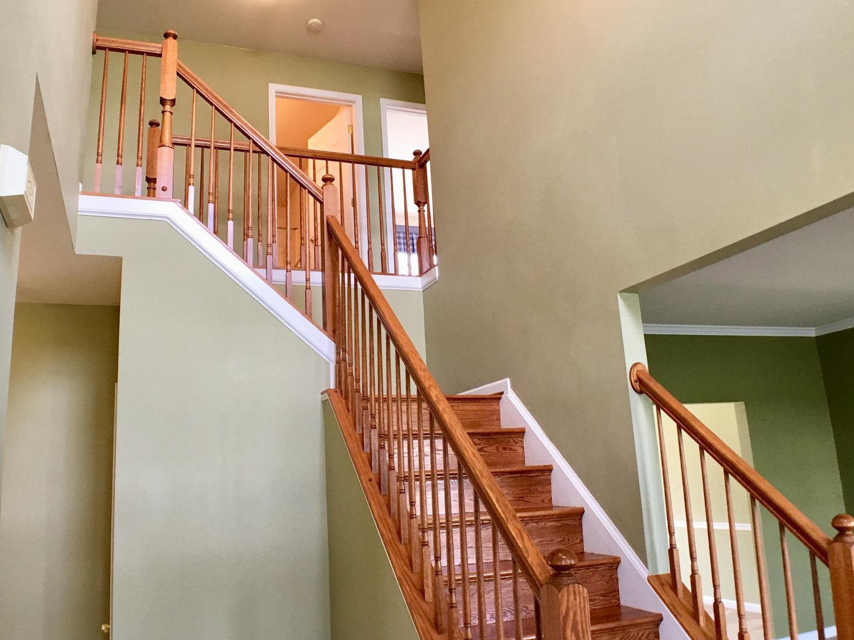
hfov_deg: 45.7
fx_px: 1011
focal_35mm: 41
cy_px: 332
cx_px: 394
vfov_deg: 35.1
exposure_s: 1/30
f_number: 2.2
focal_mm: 4.15
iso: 40
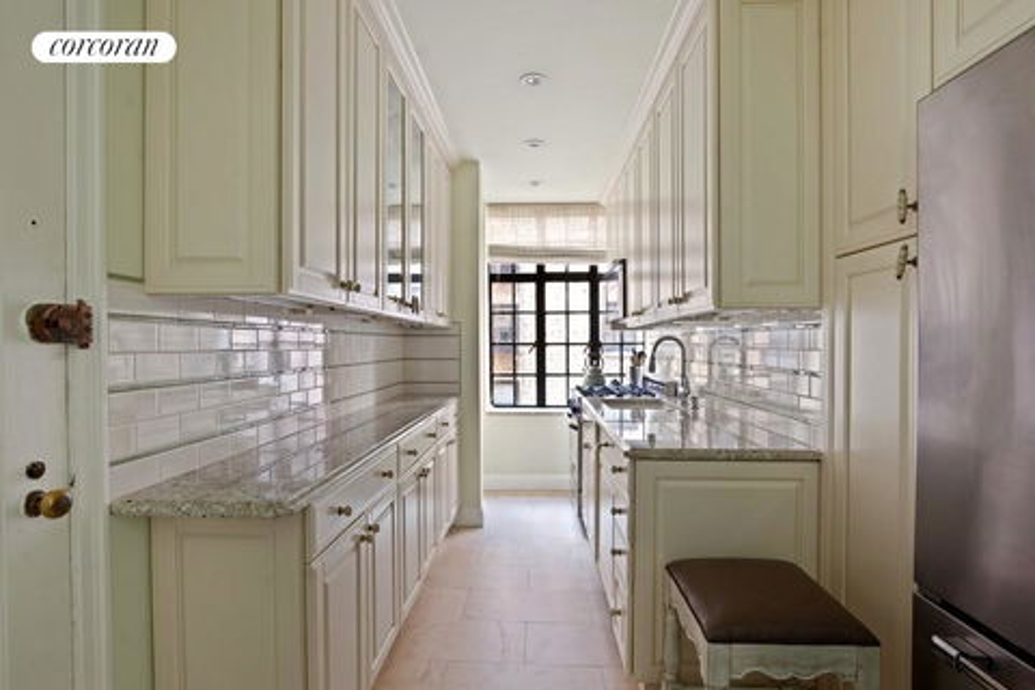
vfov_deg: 72.1
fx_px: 474
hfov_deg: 95.0
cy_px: 345
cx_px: 518
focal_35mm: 16
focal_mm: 11
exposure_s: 2
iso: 200
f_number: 11
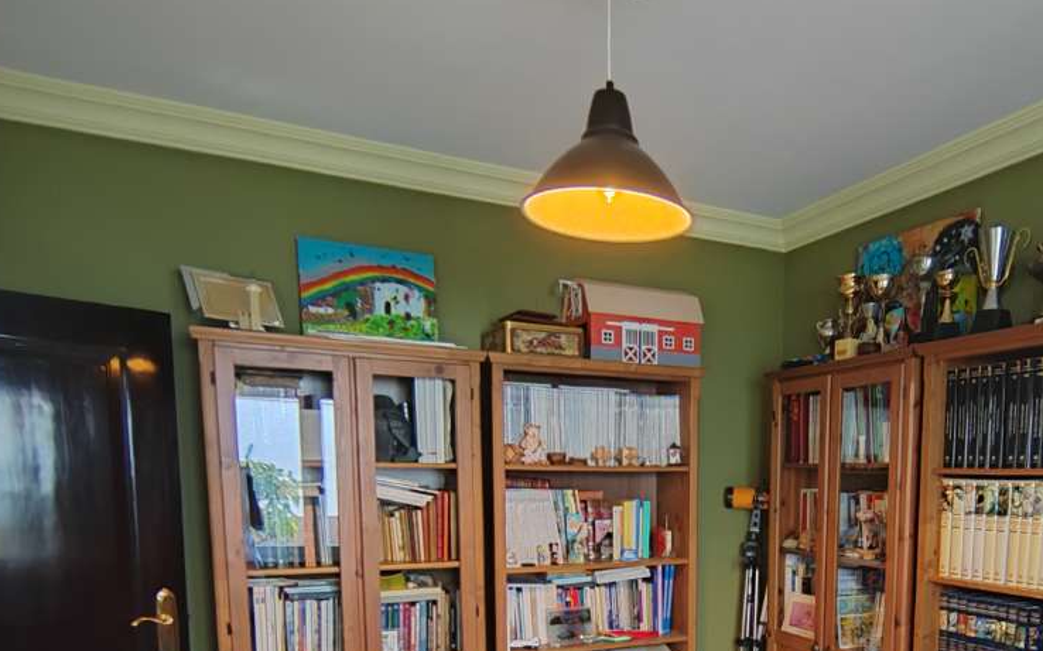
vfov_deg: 41.1
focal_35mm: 28
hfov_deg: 64.6
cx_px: 702
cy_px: 584
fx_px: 796
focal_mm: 2.16
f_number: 2.2
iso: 1005
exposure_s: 1/16.7
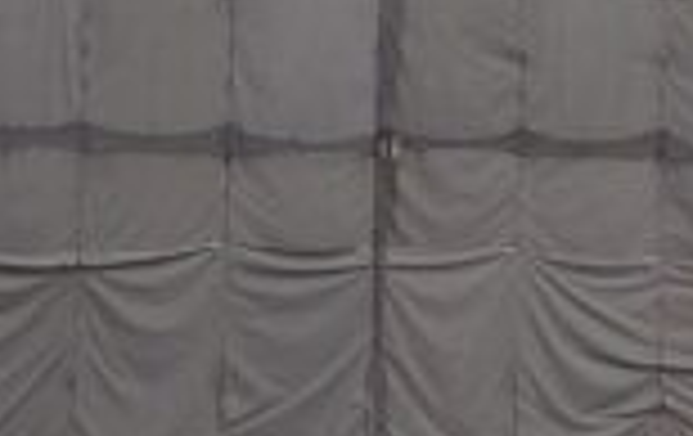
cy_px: -88
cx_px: 824
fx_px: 3729
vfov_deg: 6.7
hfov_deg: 10.4
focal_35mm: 197
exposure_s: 1/100
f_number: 1.8
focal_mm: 4.22
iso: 56
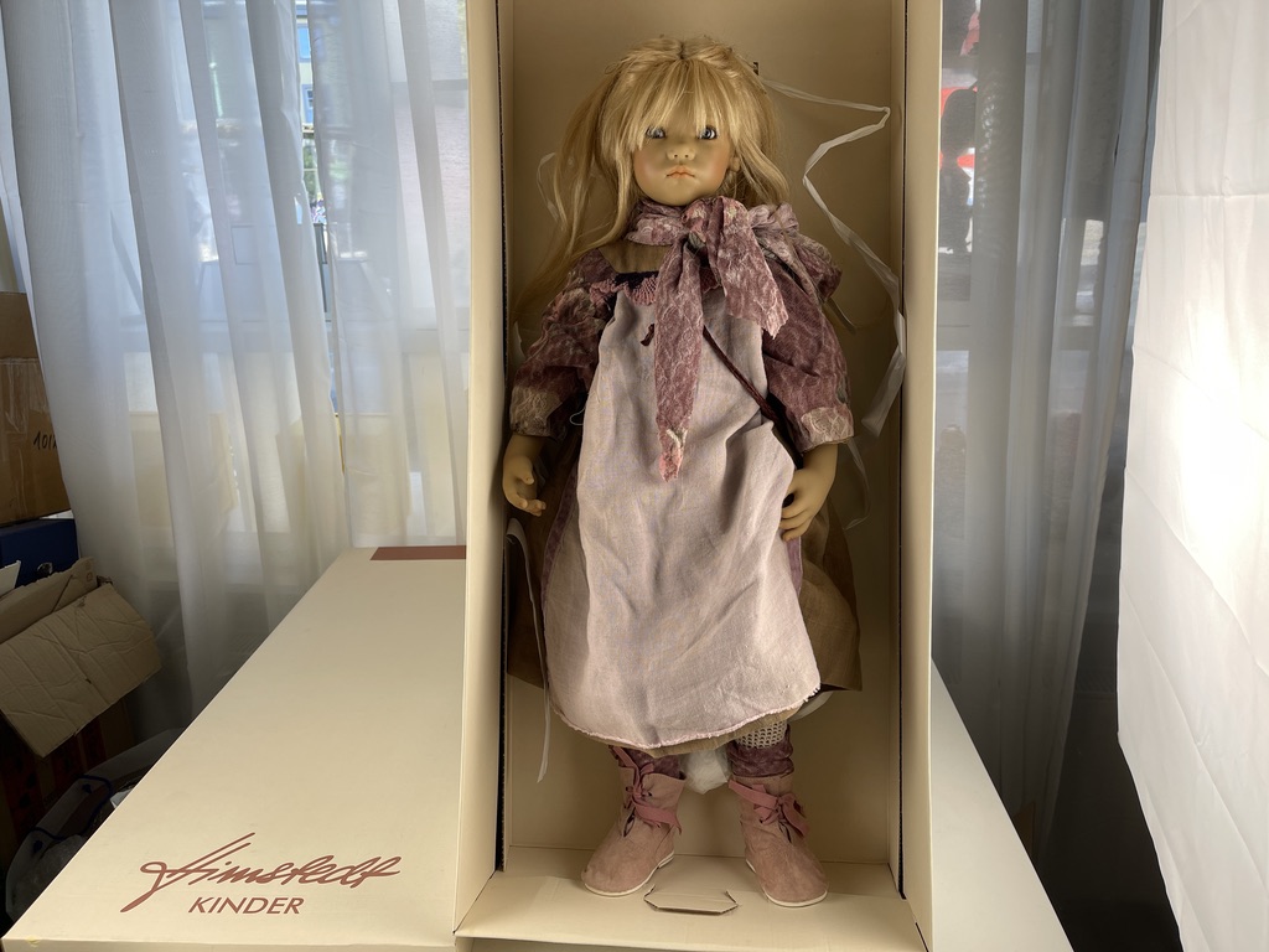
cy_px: 476
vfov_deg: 54.9
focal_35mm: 25
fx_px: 916
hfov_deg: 69.4
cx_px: 634
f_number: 1.6
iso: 32
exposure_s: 1/140
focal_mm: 5.1
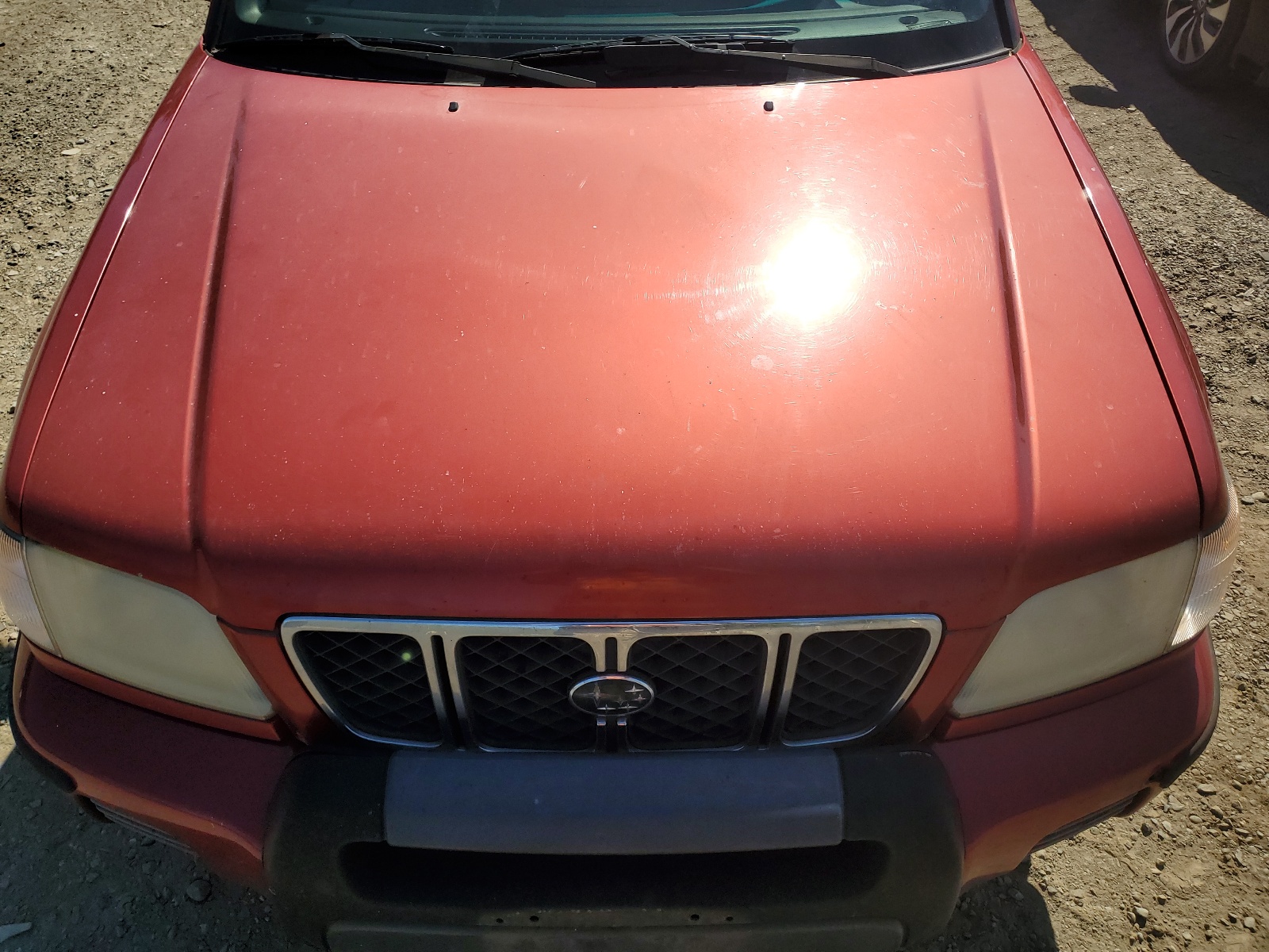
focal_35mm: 26
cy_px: 476
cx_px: 634
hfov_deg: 67.3
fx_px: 953
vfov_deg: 53.1
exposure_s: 1/5000
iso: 50
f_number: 1.5
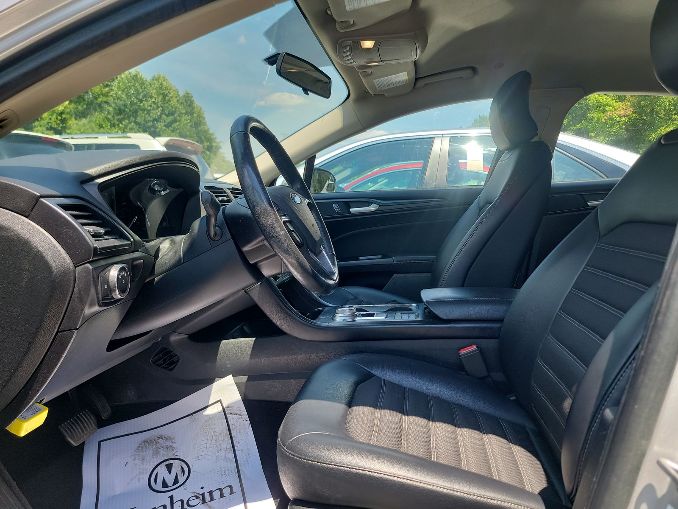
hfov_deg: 71.6
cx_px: 339
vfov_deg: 56.8
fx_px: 470
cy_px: 254
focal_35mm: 24
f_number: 1.8
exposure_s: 1/153
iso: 50
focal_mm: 6.7
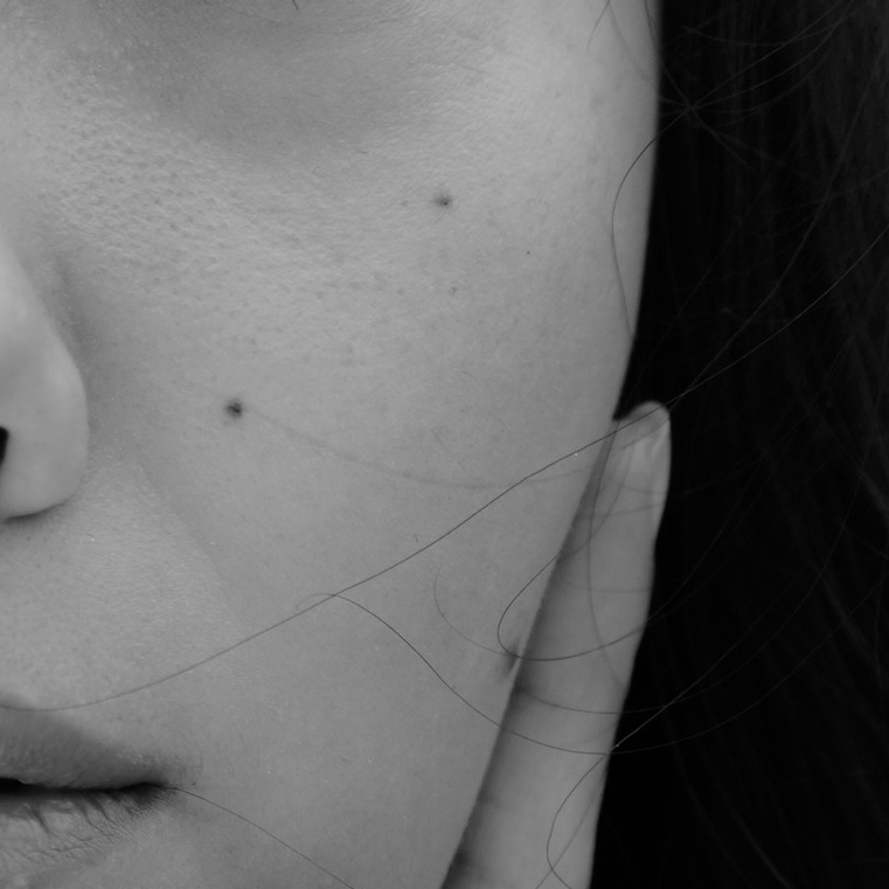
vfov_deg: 11.6
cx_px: -239
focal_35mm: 150
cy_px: 466
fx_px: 4358
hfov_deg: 11.4
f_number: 3.5
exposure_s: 1/320
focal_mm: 35
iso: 400
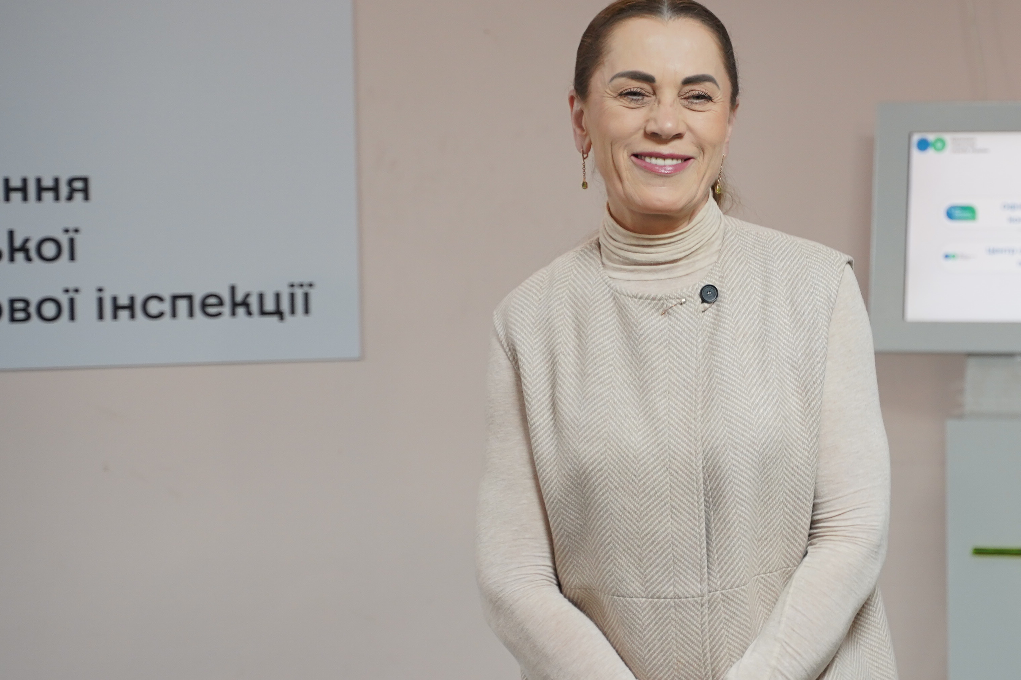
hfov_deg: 16.1
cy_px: 312
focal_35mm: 125
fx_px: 3545
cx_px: 990
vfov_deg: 11.0
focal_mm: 63
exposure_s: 1/125
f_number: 2.8
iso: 640
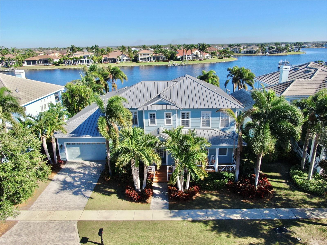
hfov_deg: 71.6
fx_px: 227
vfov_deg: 56.8
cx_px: 164
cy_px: 122
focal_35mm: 24
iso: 110
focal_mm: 4.39
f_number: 2.8
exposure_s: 1/1250
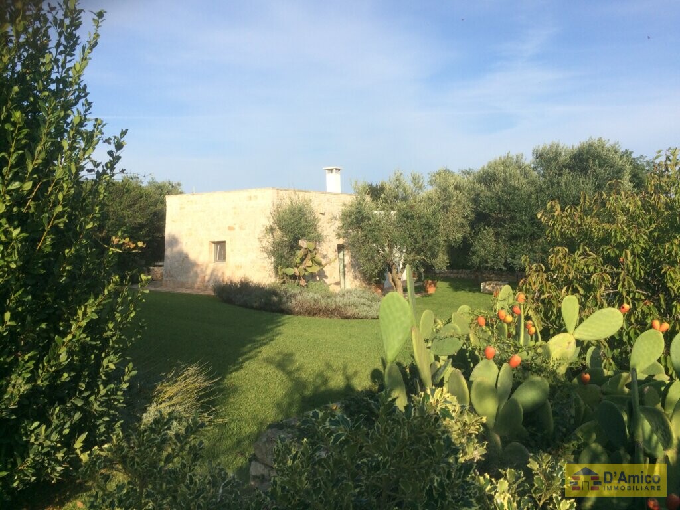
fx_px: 570
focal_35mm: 29
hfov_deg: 61.7
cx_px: 340
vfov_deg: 48.2
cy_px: 255
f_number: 2.2
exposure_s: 1/1520
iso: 32
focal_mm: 4.15
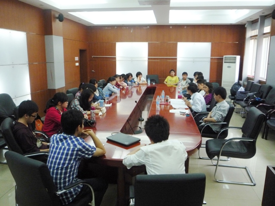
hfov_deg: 60.0
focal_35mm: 30
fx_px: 238
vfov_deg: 46.8
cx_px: 138
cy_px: 103
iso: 400
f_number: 3.3
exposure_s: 1/20
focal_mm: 5.2
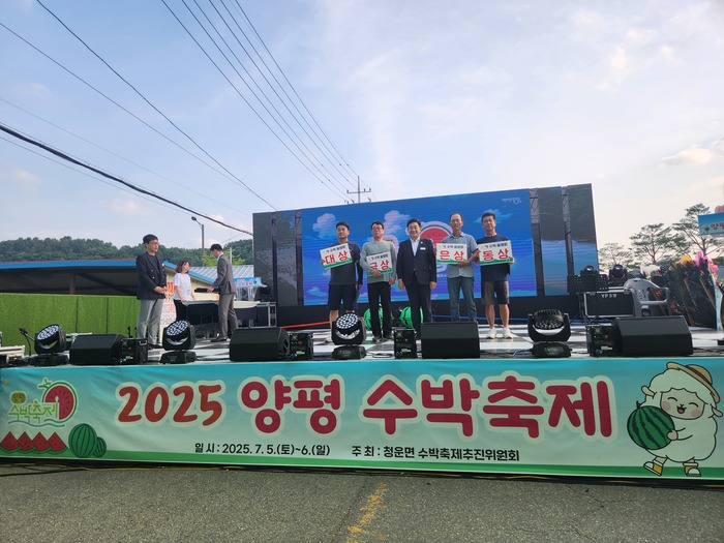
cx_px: 362
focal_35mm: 23
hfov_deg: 73.9
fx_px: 481
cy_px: 272
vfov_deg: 58.9
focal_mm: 5.4
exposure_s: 1/895
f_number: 1.8
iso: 20
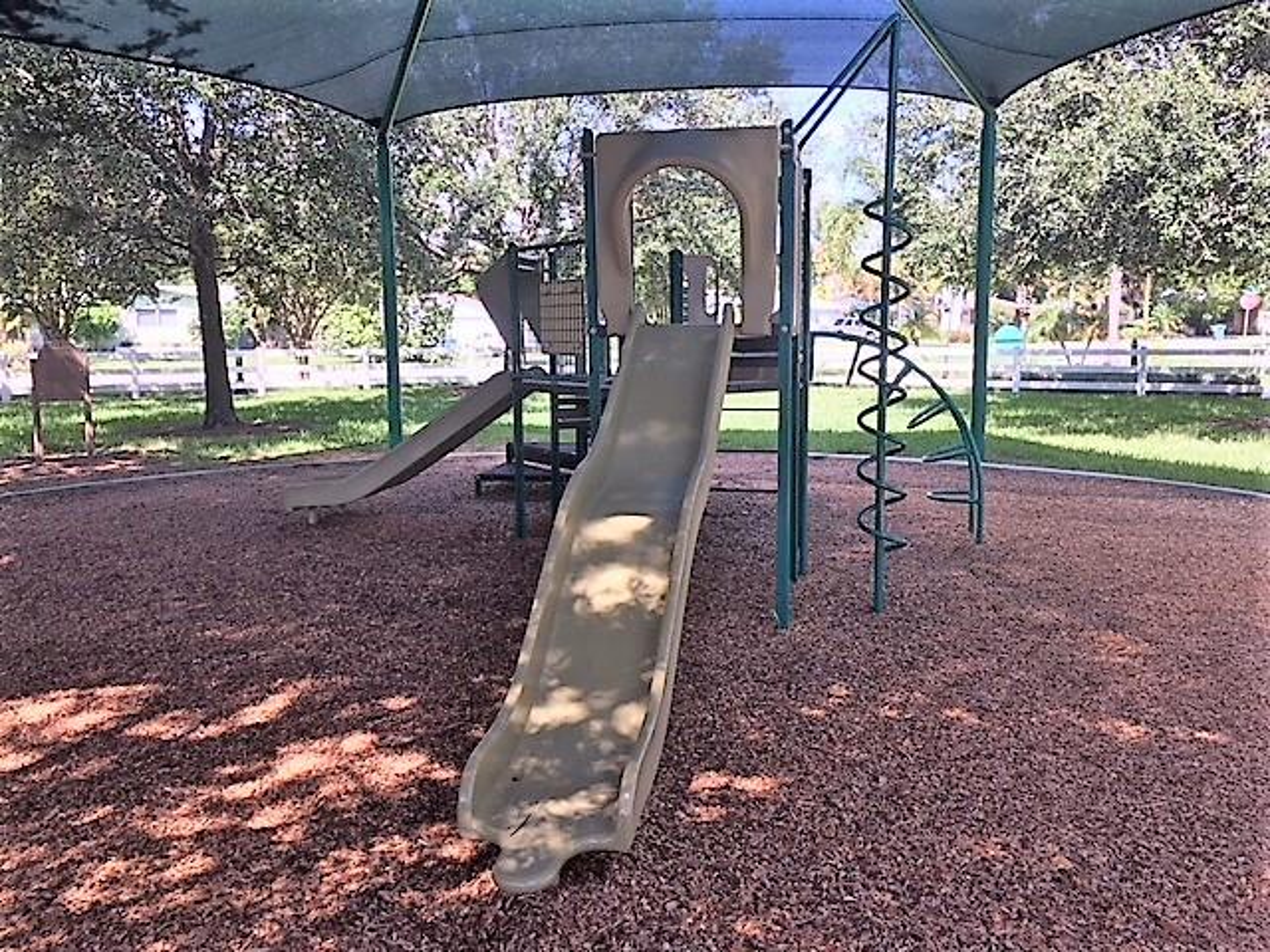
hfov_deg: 61.7
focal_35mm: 29
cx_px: 635
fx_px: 1064
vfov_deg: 48.2
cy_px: 476
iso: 25
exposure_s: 1/229
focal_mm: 4.15
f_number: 2.2
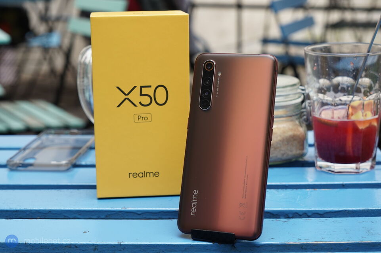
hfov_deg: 33.4
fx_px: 635
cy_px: 126
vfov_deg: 22.6
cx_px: 190
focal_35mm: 60
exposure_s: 1/160
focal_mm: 60
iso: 250
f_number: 6.3
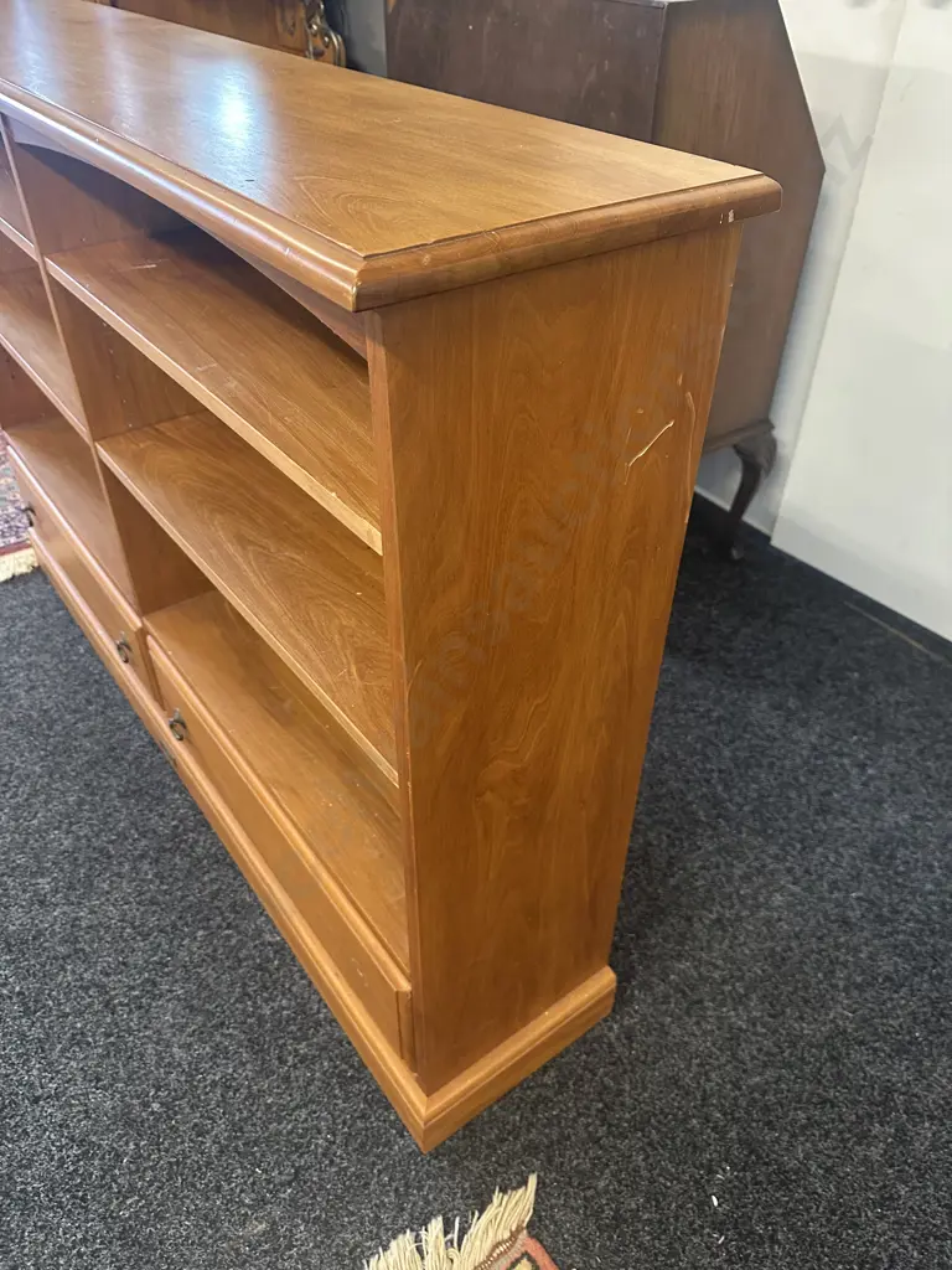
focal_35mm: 24
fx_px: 880
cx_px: 476
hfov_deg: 56.8
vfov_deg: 71.6
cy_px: 635
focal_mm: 6.86
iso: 400
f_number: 1.78
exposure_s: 1/50
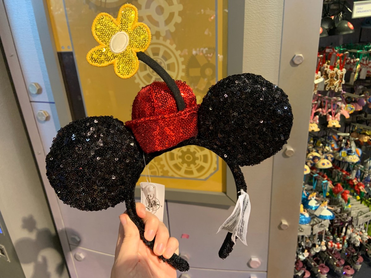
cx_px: 186
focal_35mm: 26
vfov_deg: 53.1
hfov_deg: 67.3
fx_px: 279
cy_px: 139
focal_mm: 4.25
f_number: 1.8
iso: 250
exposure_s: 1/40
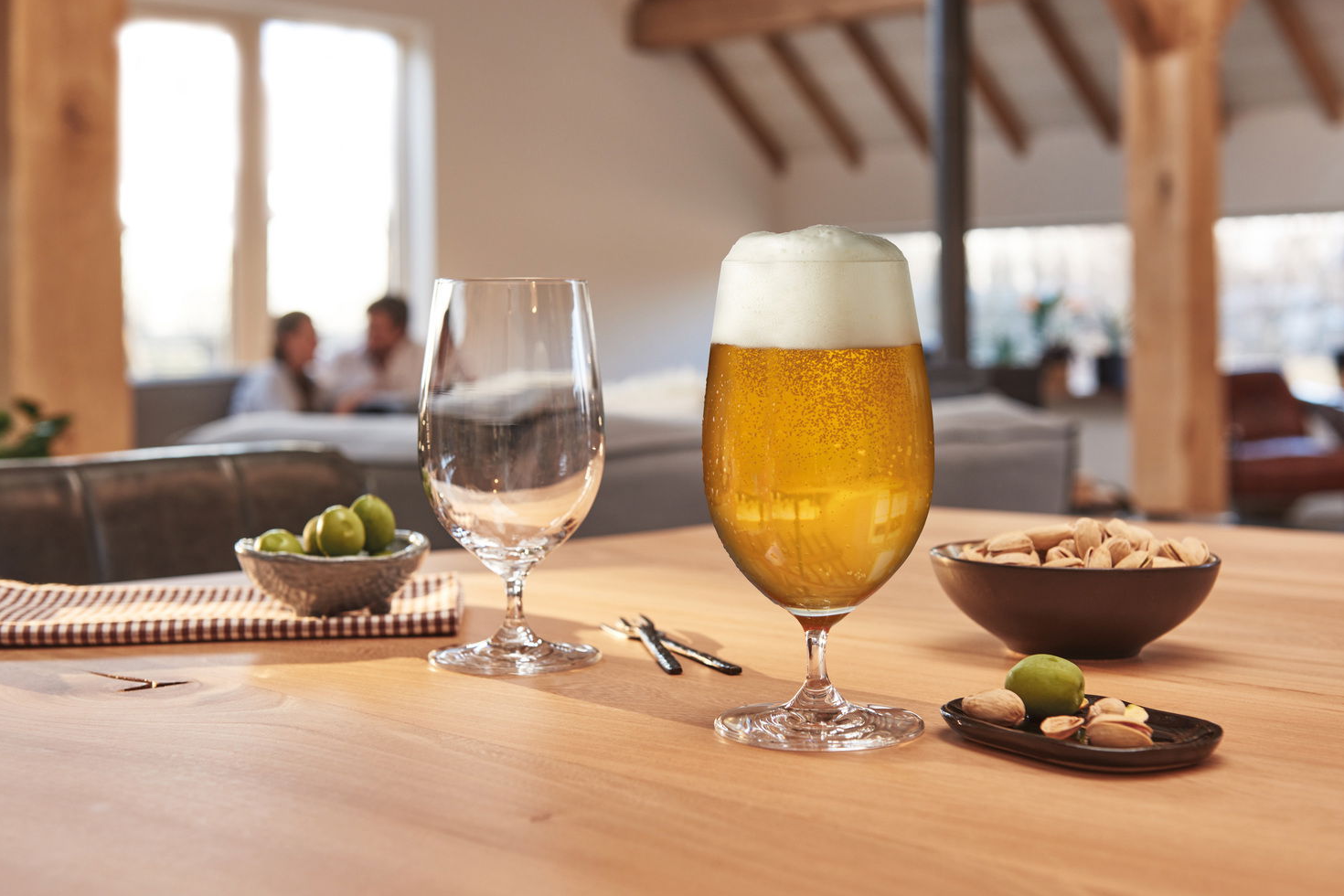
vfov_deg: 27.5
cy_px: 455
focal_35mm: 49
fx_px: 1829
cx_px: 682
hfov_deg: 40.3
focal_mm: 48
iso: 160
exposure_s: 1/30
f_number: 5.6
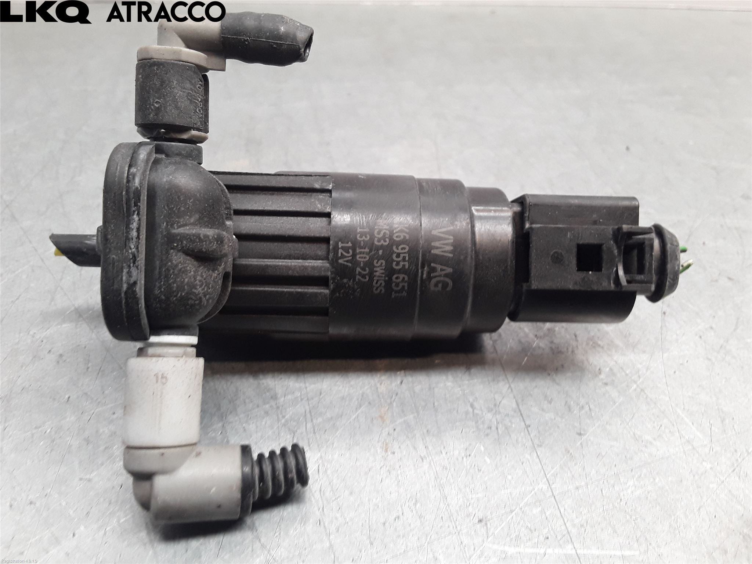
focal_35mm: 28
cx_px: 376
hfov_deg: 63.4
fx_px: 608
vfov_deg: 49.7
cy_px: 282
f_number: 1.9
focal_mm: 2.91
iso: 64
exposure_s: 1/50
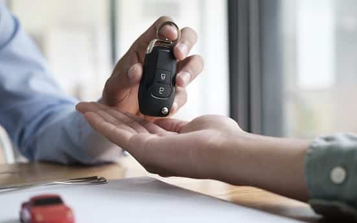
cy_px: 99
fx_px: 574
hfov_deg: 34.5
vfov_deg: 22.0
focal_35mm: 59
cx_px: 194
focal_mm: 35
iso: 320
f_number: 2.8
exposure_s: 1/100
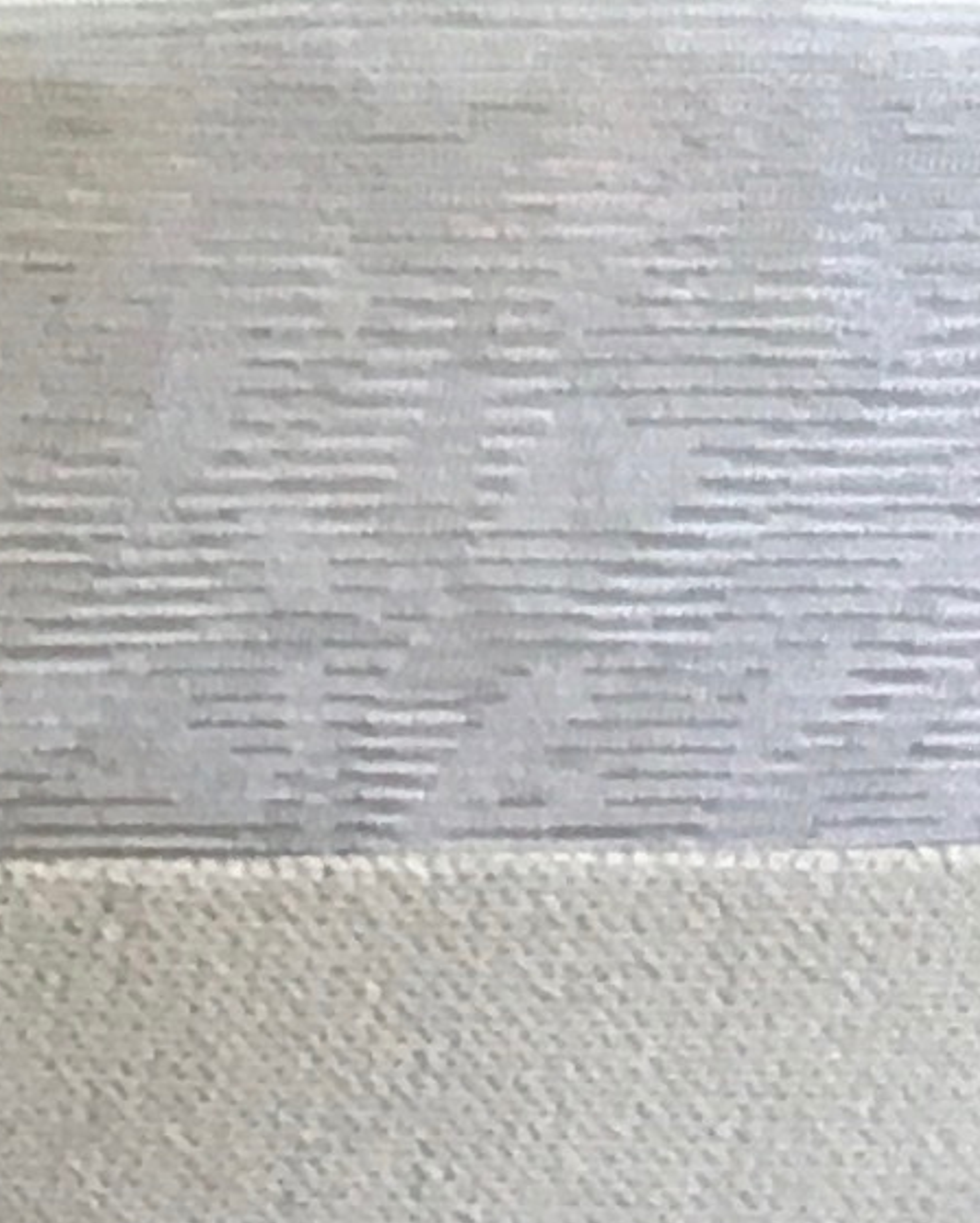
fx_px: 7388
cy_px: 2291
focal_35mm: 204
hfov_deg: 7.1
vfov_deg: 9.0
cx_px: -1538
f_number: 2.2
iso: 200
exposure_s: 1/20
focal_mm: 4.15
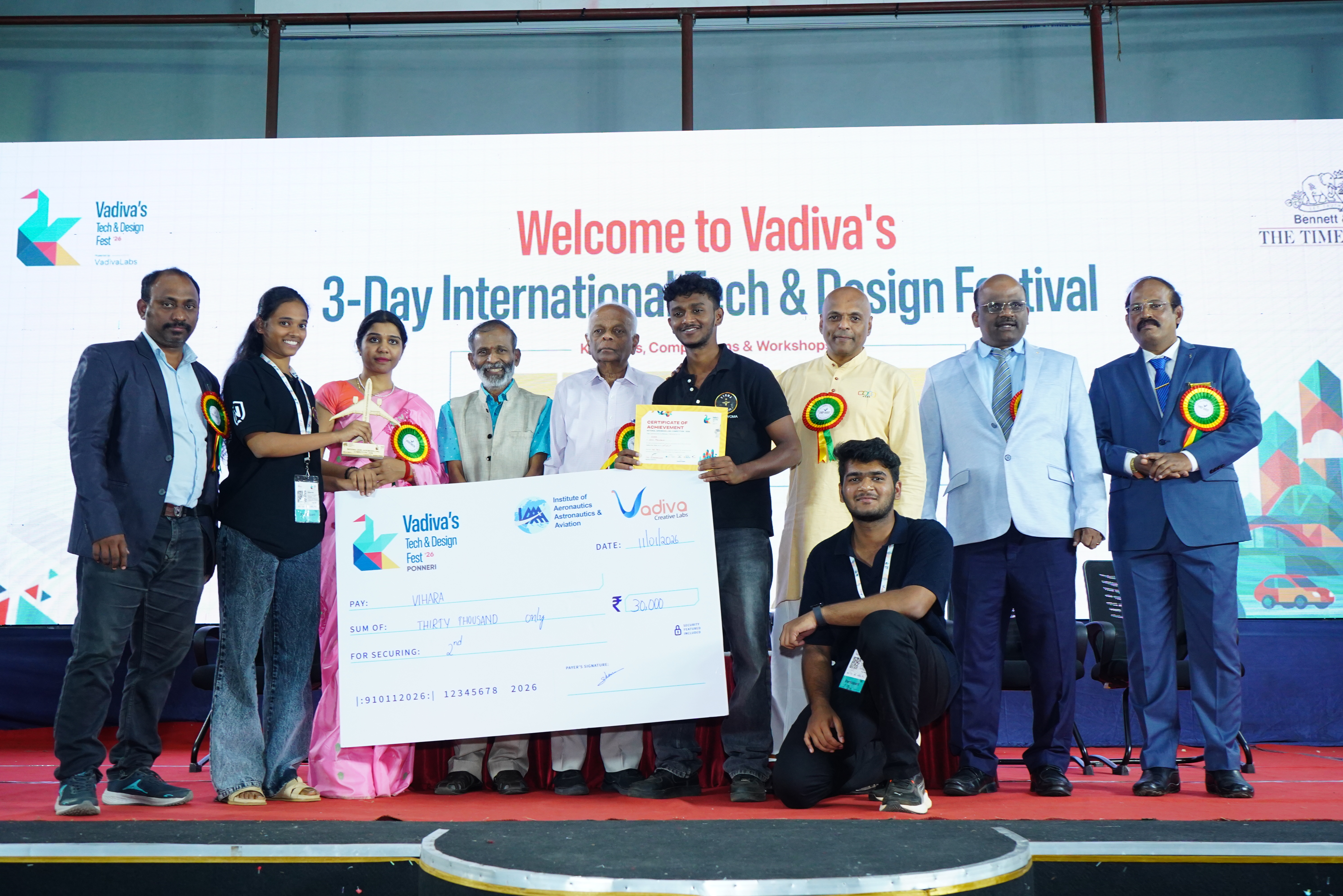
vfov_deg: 35.9
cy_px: 448
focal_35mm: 37
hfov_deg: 51.9
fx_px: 1380
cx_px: 672
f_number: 6.3
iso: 2500
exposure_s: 1/160
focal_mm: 37
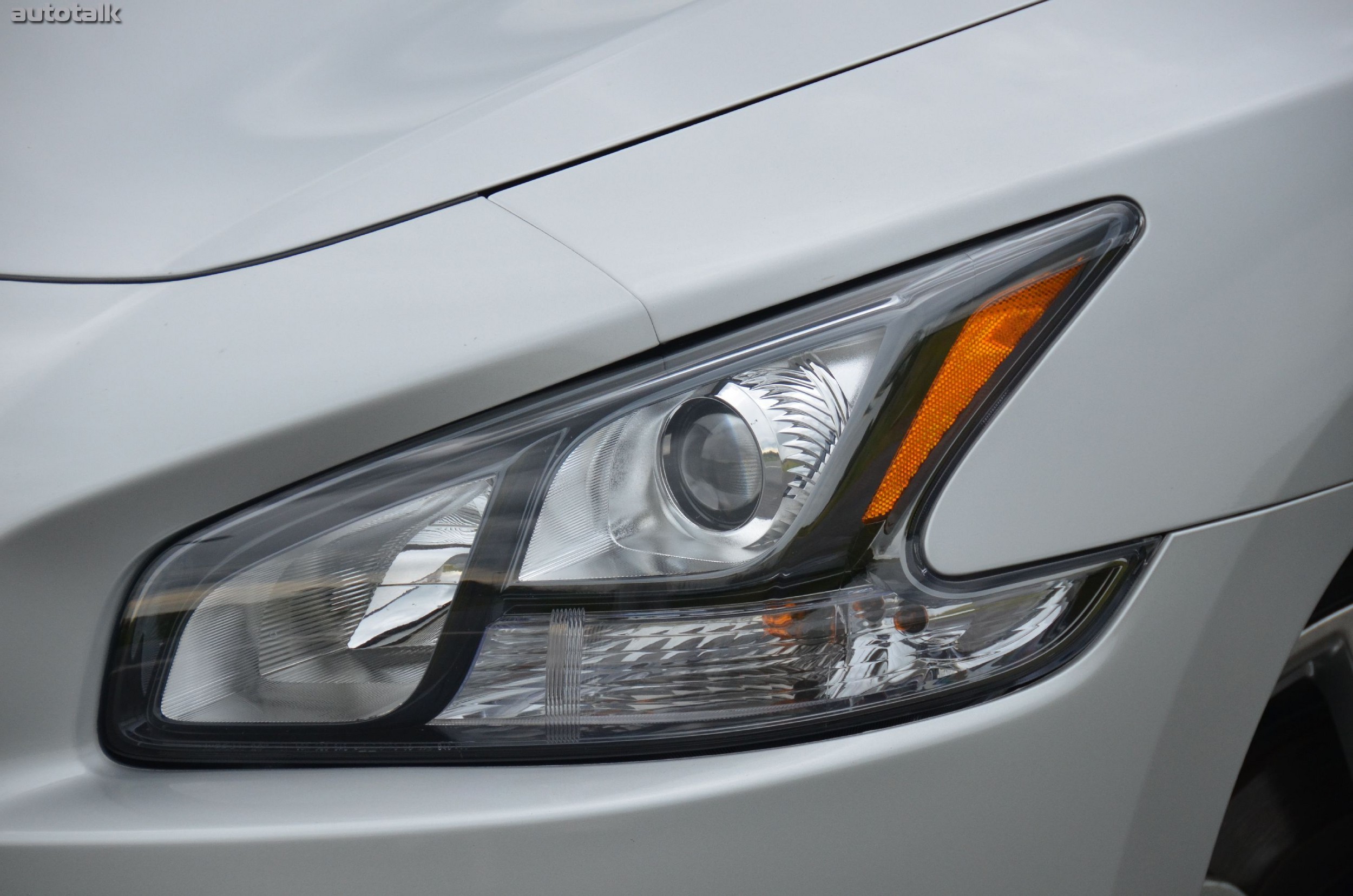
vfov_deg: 7.0
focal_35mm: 195
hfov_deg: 10.6
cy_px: 448
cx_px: 676
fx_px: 7314
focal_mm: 130
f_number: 5.6
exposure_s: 1/800
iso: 800
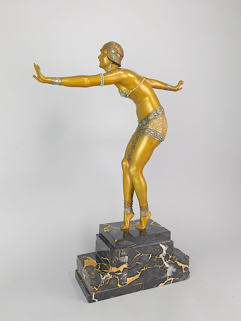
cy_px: 160
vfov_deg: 60.0
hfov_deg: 46.8
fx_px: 278
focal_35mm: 30
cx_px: 120
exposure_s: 1/60
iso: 125
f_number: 3.2
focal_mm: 5.3
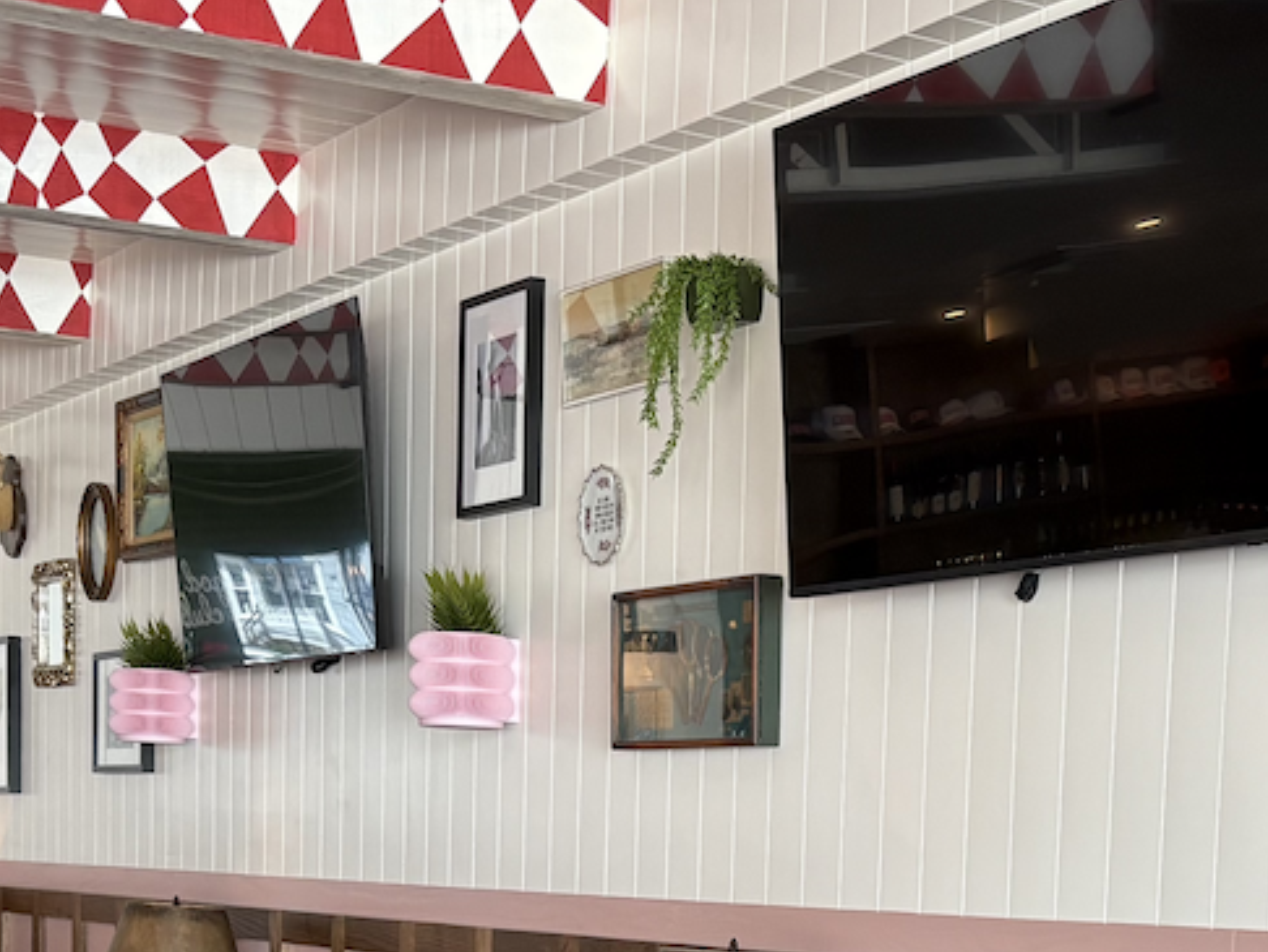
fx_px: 2822
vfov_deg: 18.3
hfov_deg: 25.2
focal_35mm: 77
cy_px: 1106
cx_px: 811
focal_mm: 5.96
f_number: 1.6
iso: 125
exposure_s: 1/120
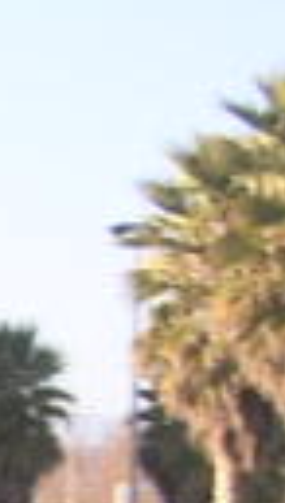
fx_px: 2742
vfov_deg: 10.1
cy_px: 768
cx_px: -711
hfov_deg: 5.4
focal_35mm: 205
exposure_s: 1/254
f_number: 2.8
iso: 100
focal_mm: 5.8
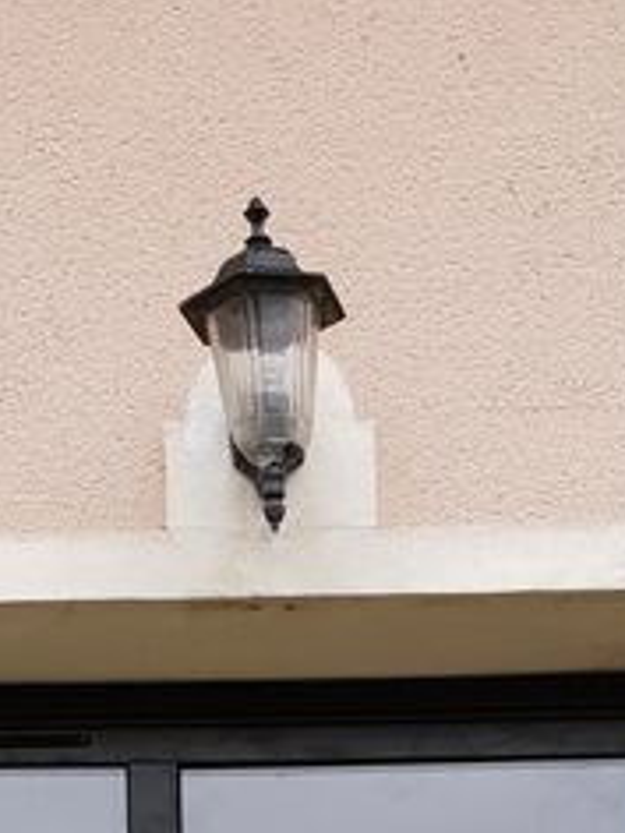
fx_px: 1854
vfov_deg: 21.5
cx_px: 298
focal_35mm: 77
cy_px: 1225
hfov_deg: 19.1
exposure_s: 1/50
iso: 125
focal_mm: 4.3
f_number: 2.4
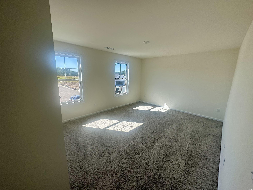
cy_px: 95
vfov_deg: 85.7
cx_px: 126
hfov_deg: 102.1
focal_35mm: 14
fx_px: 102
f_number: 2.2
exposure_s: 1/340
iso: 40
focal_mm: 2.22
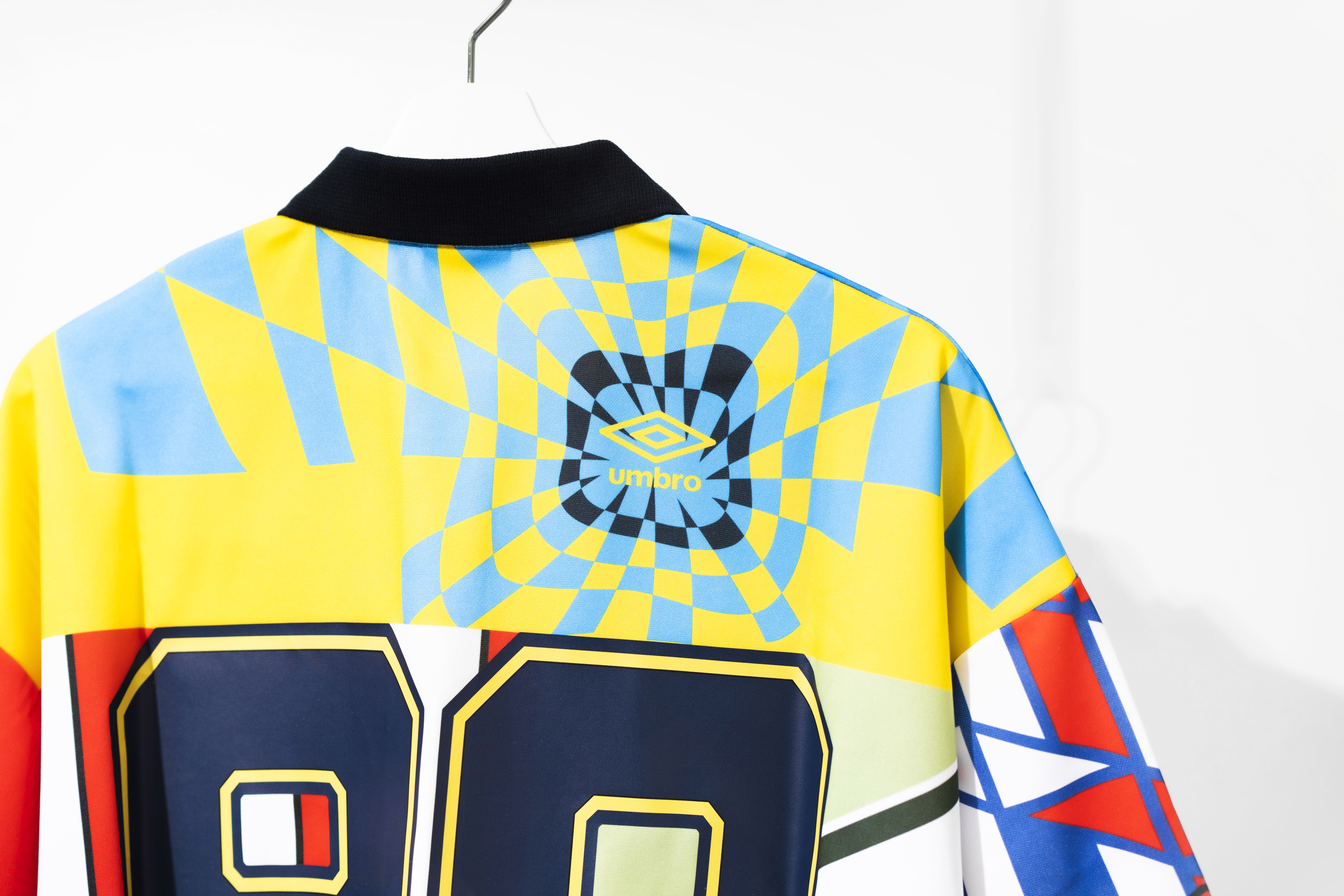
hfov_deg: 54.4
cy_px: 448
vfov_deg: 37.9
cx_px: 672
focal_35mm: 35
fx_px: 1307
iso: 100
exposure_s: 1/160
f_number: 2.8
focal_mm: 35
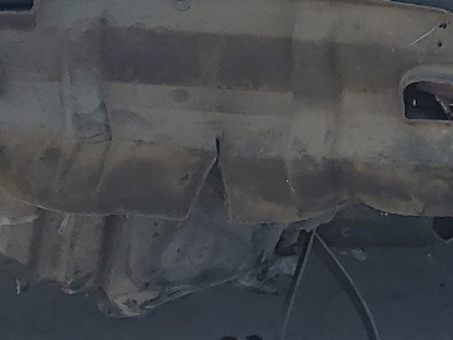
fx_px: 1492
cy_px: -55
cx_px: 235
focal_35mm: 114
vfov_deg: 12.7
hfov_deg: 17.3
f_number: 1.5
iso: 50
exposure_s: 1/2000
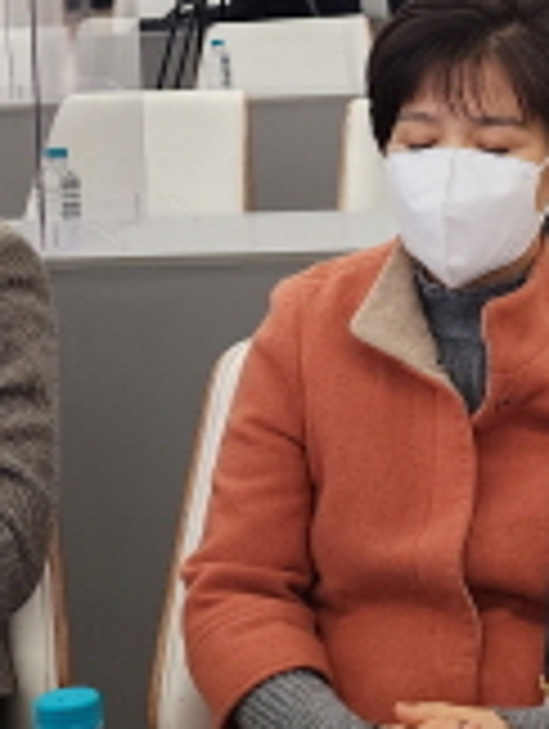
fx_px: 1793
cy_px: 198
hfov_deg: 17.2
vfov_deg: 22.8
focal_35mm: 85
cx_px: 500
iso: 100
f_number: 1.8
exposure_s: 1/120
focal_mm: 6.4
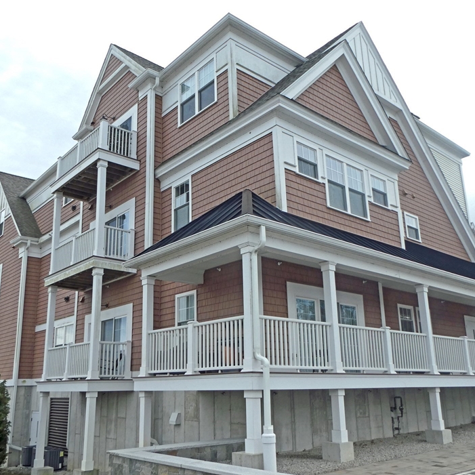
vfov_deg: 52.5
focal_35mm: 31
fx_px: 481
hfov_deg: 52.4
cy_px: 258
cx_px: 211
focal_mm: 4.3
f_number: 3.3
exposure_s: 1/800
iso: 80
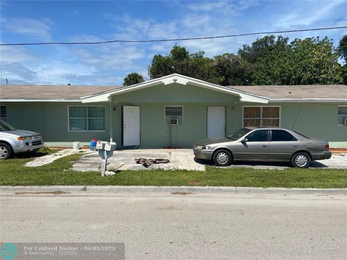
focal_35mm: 26
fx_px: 260
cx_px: 174
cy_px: 130
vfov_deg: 53.0
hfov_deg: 67.3
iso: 32
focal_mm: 4.25
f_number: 1.8
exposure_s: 1/3984
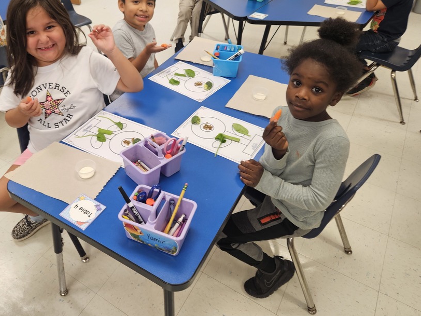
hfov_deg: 61.0
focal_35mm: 29
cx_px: 165
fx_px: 353
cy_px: 121
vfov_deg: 47.8
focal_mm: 5.4
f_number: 1.8
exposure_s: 1/120
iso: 125
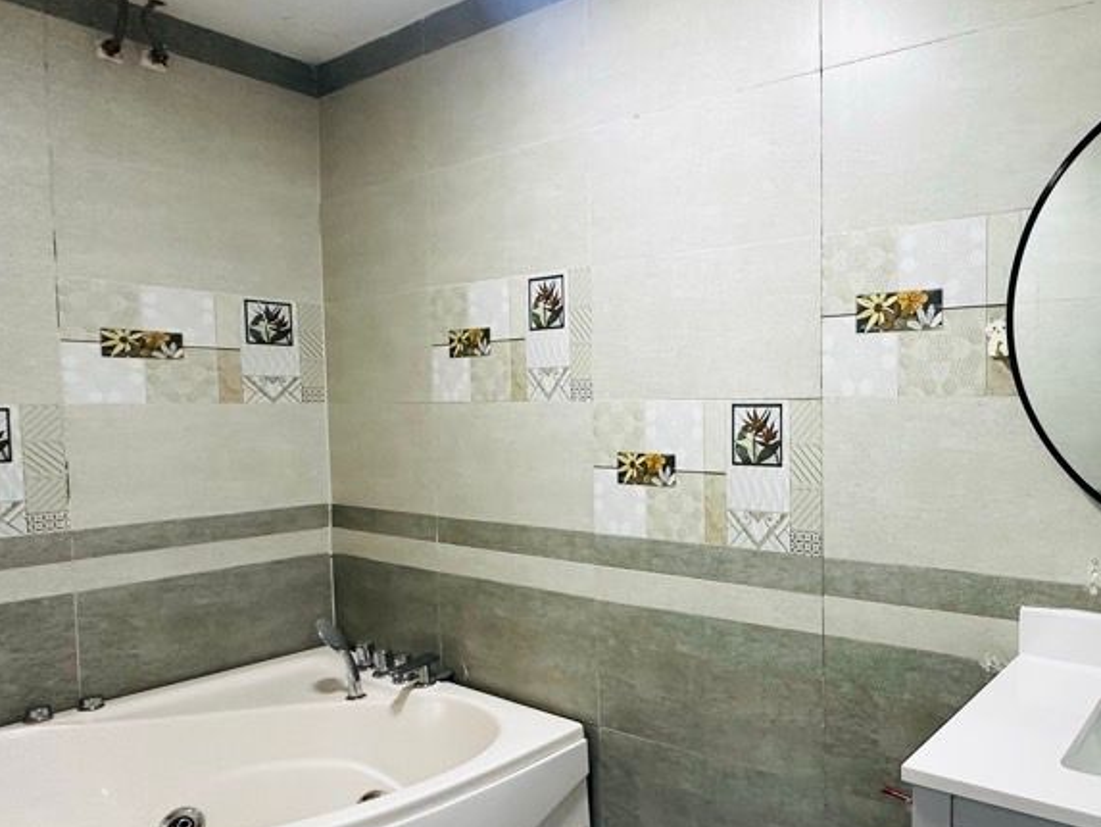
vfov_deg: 54.8
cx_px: 824
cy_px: 450
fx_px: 795
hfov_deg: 65.2
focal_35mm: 25
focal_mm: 2.22
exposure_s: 1/100
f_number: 2.2
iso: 320
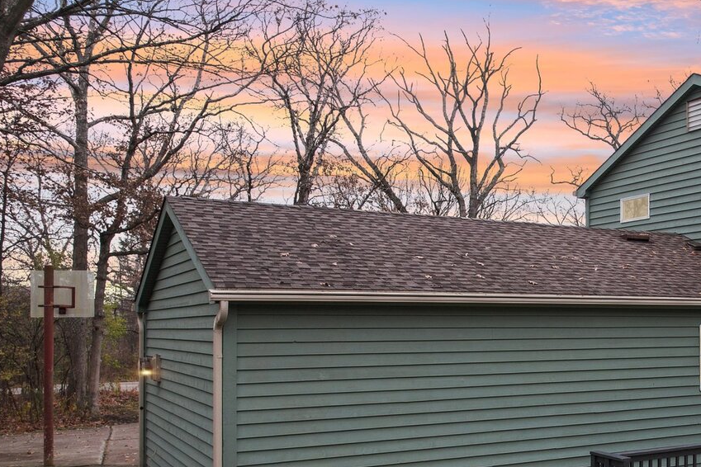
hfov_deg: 42.4
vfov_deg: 31.0
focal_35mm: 42
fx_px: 818
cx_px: 637
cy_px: 384
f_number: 2.8
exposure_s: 1/15
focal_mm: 8.38
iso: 170
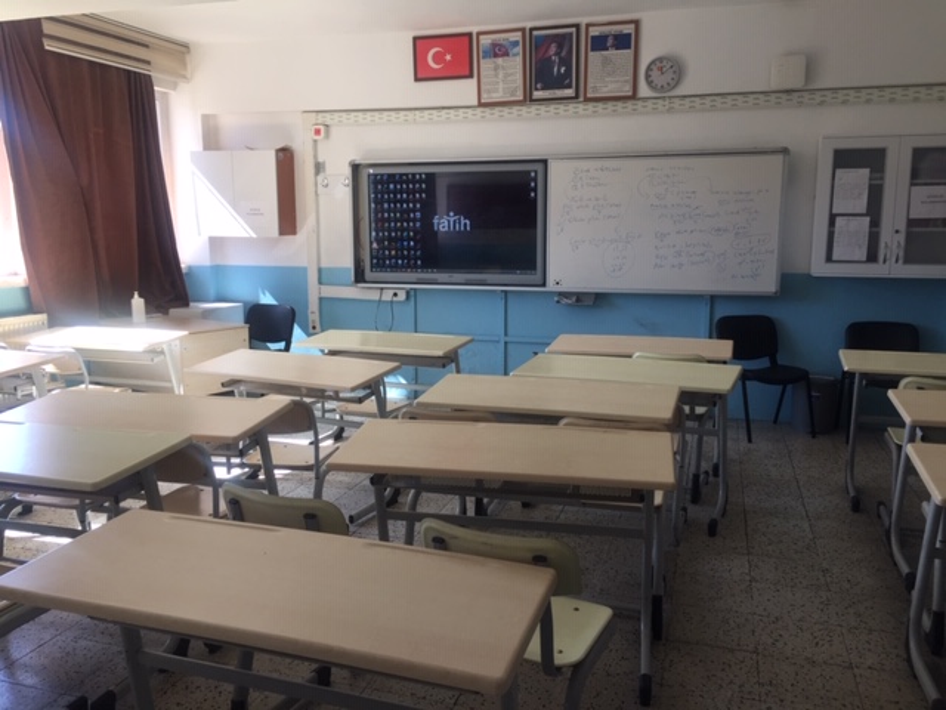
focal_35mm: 29
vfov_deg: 48.2
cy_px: 355
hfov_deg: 61.7
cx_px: 473
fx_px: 793
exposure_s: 1/100
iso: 32
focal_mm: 4.15
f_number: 2.2
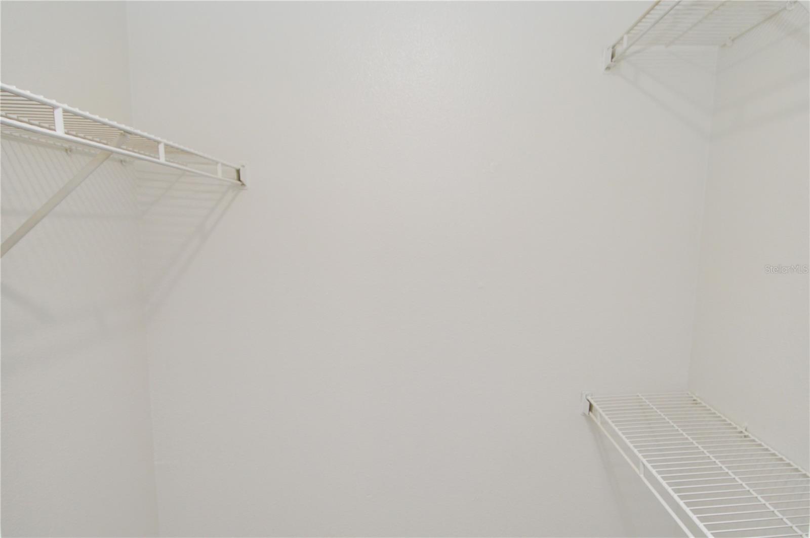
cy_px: 269
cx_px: 405
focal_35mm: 18
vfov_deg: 67.3
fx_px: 405
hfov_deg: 90.1
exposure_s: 1/60
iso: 400
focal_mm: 12
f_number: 4
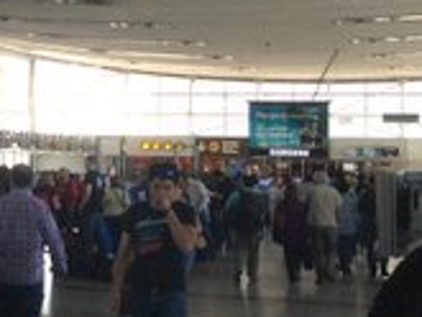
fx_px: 1440
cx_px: -118
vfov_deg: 12.5
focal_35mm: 118
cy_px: 60
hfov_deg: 15.9
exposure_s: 1/120
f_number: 2.4
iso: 80
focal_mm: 4.12
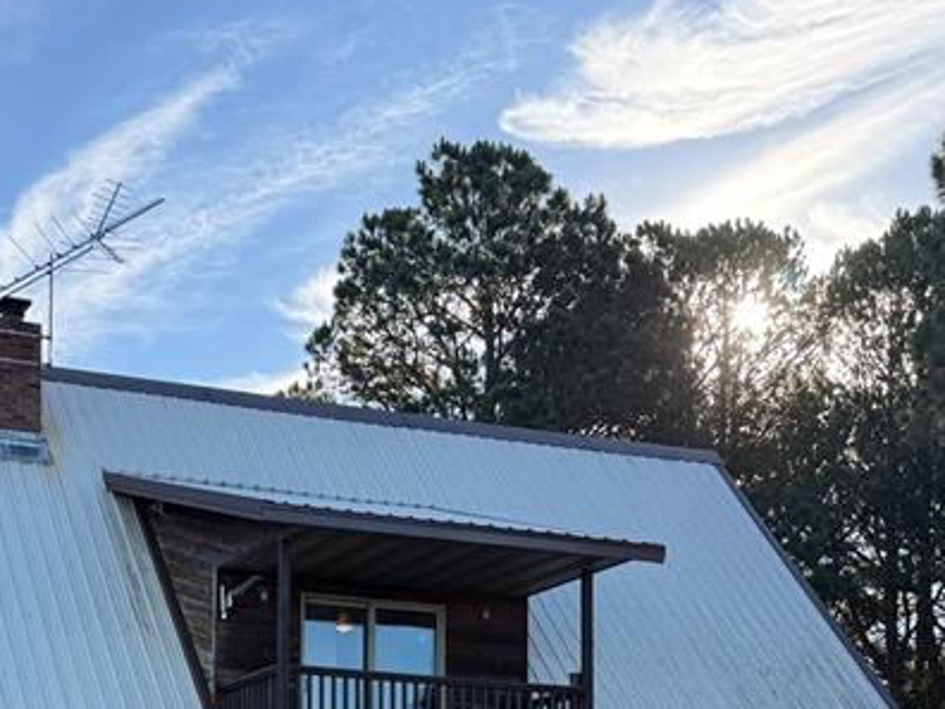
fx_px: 1693
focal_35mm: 62
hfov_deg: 30.0
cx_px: 107
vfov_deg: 22.2
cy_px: 809
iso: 100
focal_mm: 6.76
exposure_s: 1/2232
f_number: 1.78
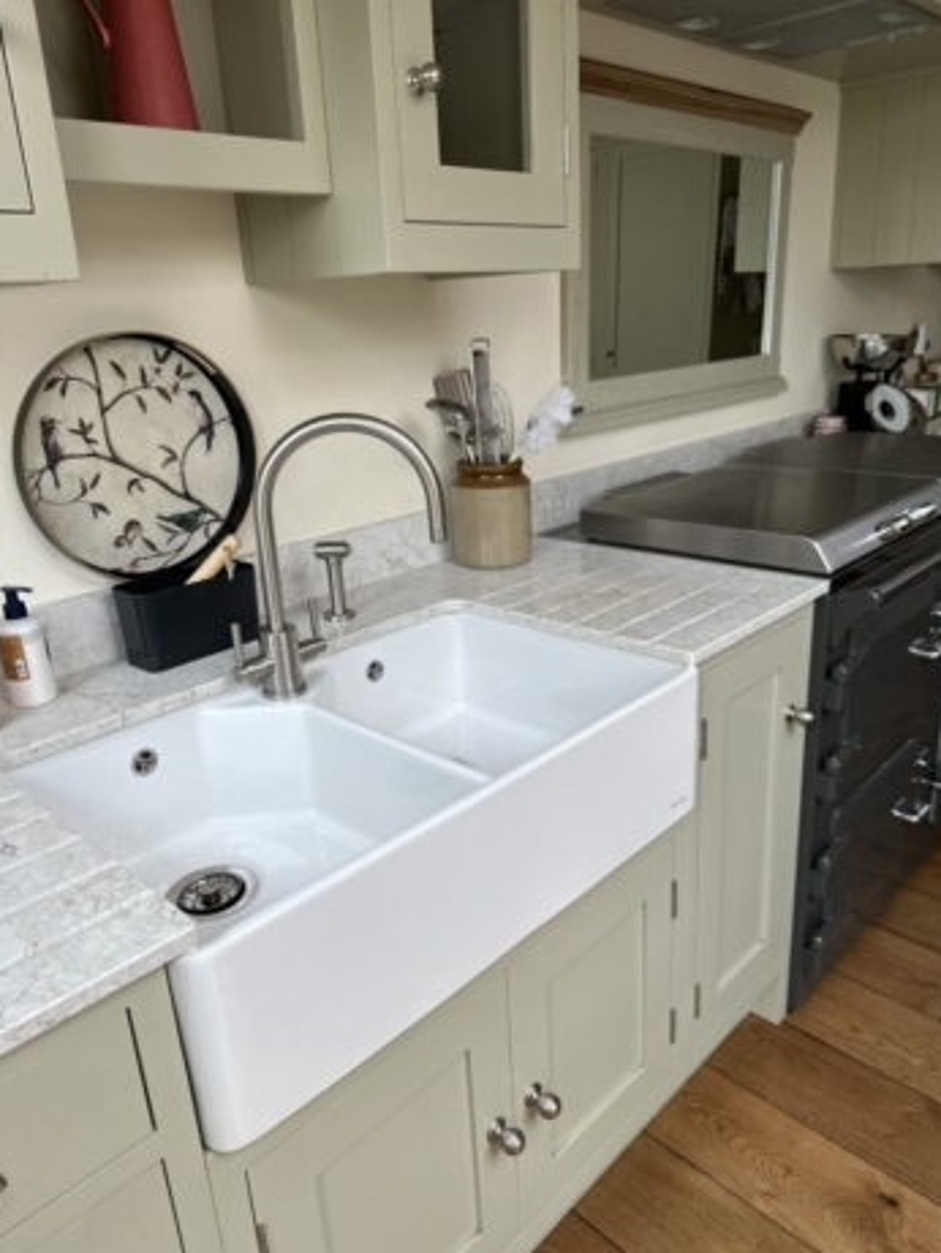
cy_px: 631
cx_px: 484
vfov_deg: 69.4
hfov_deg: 54.9
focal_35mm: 25
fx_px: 906
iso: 80
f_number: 1.78
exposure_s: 1/121
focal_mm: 6.86
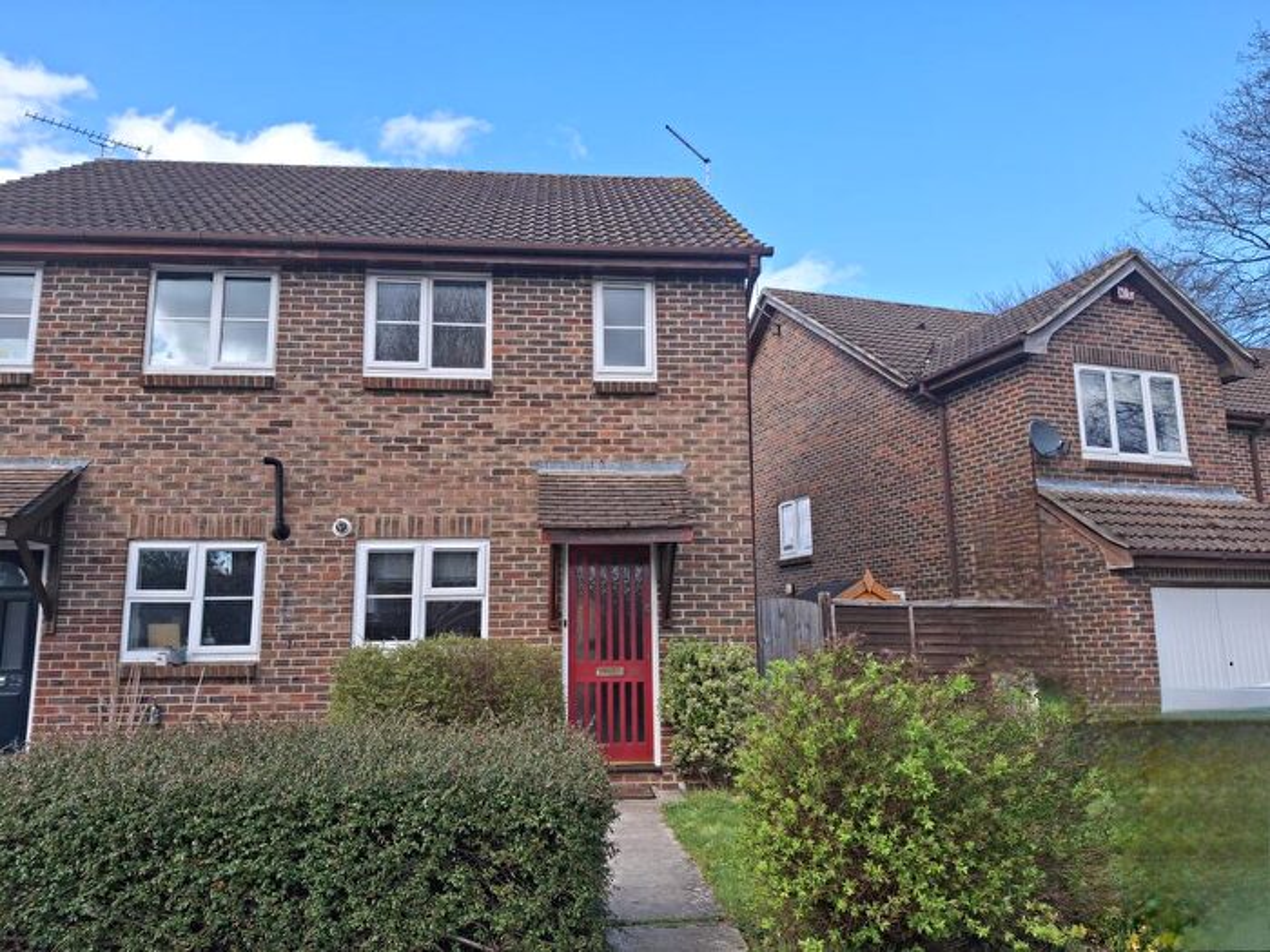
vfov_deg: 54.9
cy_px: 476
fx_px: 917
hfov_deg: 69.4
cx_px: 635
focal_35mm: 25
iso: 25
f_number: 1.8
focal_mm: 4.69
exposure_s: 1/588
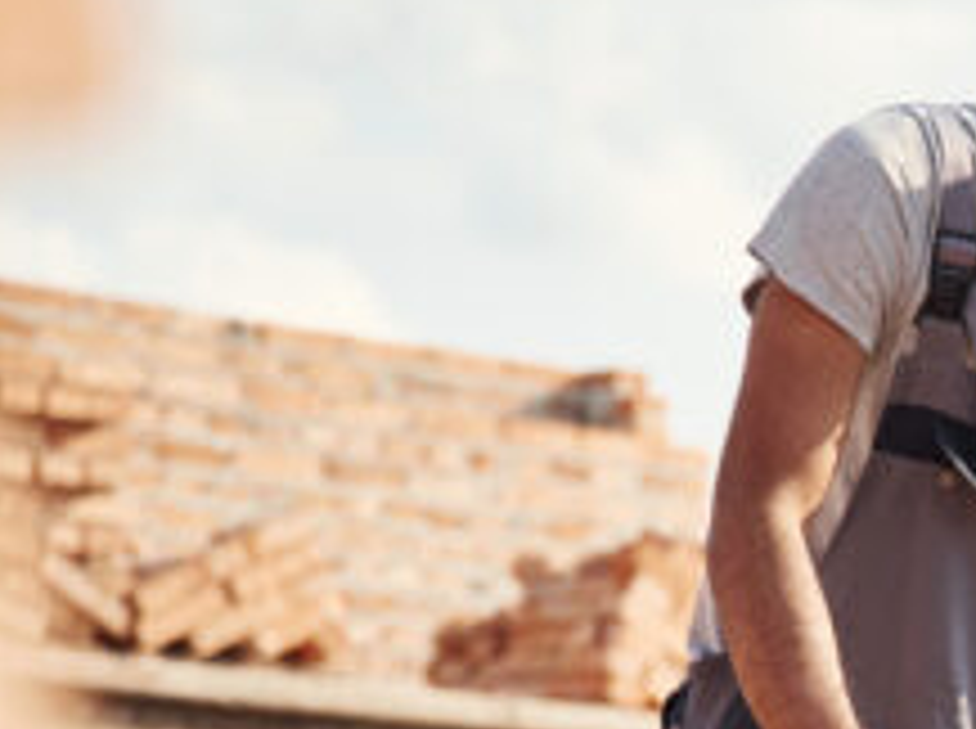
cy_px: 767
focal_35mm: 218
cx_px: 1399
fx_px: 6136
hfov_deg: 8.9
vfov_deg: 6.8
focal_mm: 64
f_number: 2.8
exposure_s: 1/4000
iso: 320
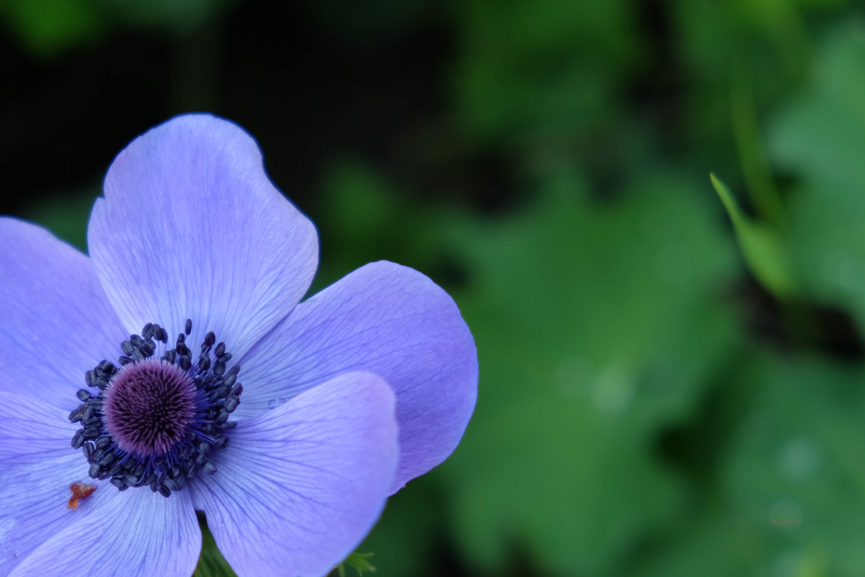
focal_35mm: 120
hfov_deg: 17.0
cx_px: 267
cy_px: 387
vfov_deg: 11.4
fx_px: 2883
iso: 200
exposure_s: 1/125
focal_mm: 55
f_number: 4
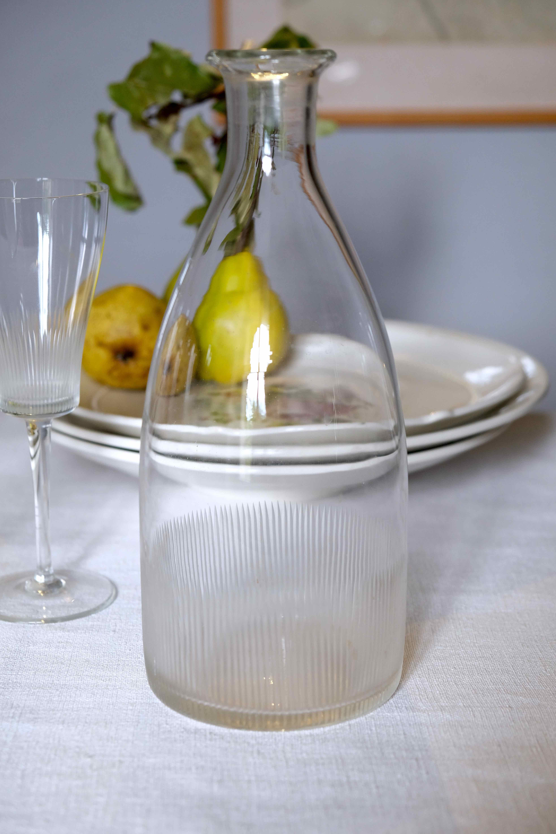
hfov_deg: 20.9
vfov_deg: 31.0
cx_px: 278
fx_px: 1506
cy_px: 415
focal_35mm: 65
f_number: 4
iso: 1250
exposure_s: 1/30
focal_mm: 42.5
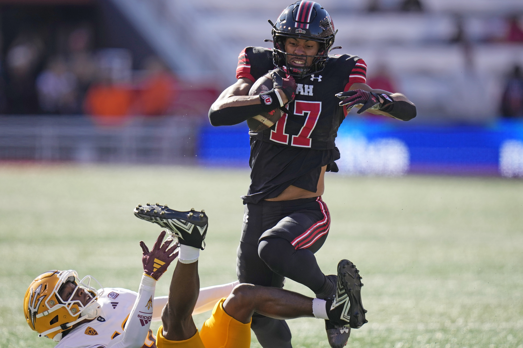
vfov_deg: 2.3
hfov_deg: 3.4
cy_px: 174
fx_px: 8716
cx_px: 262
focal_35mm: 600
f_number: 2.8
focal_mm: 400
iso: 250
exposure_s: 1/2000
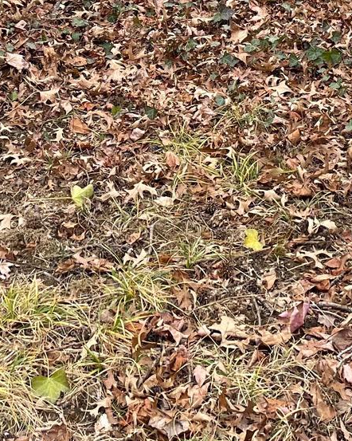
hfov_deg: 16.3
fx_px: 1225
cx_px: 100
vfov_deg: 18.7
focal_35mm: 94
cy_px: -153
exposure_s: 1/121
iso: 40
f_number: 1.6
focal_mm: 4.2
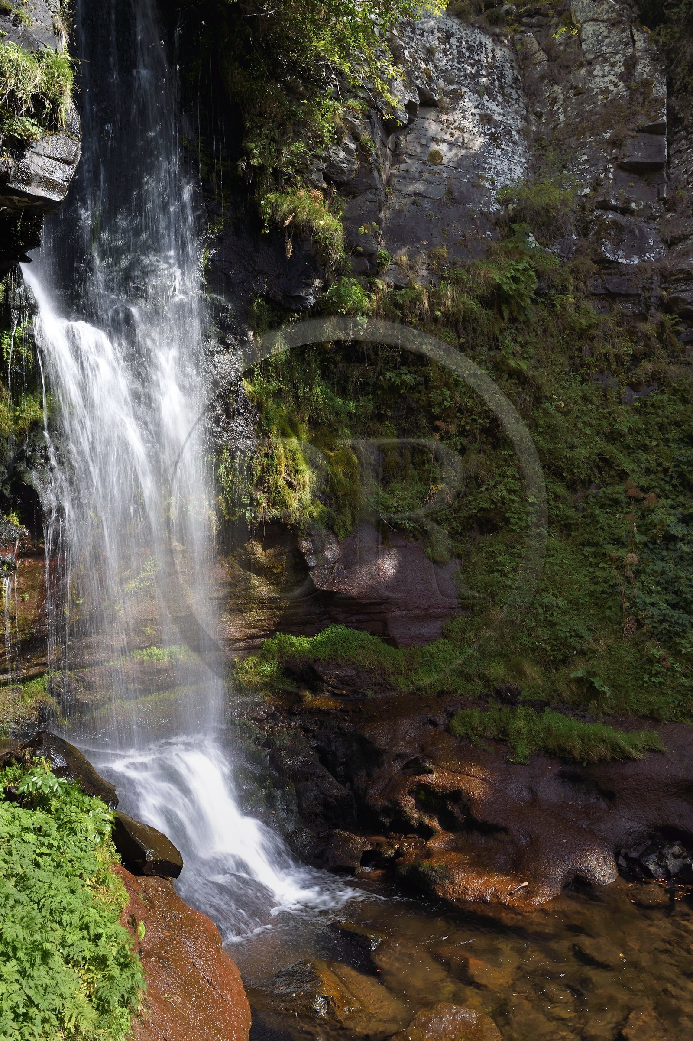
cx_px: 346
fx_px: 694
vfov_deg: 73.8
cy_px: 520
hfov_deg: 53.1
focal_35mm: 24
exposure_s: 1/20
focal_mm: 24
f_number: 16
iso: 100
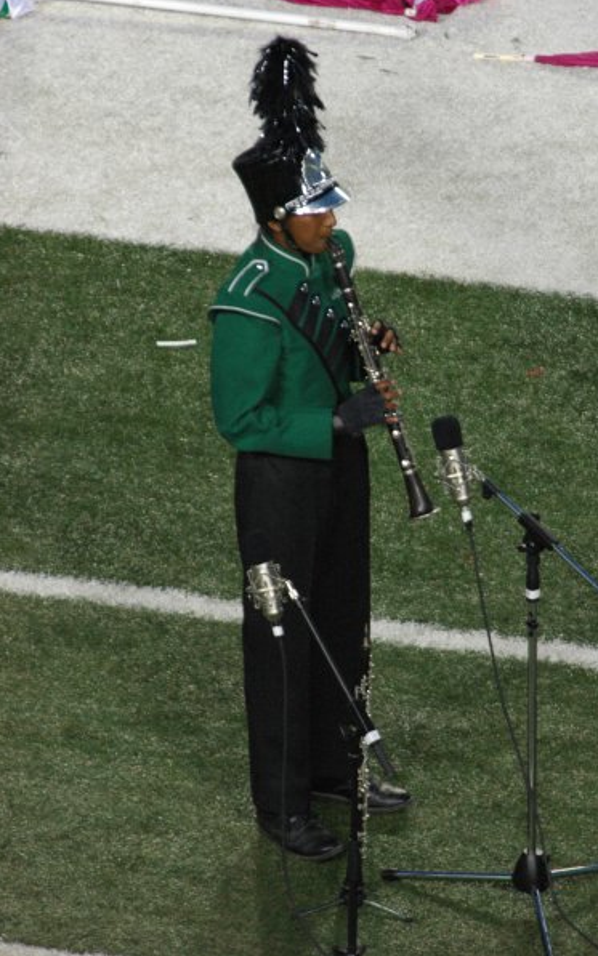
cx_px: 307
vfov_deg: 3.4
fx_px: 16014
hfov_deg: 2.1
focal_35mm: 614
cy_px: 477
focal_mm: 400
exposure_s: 1/60
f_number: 5.6
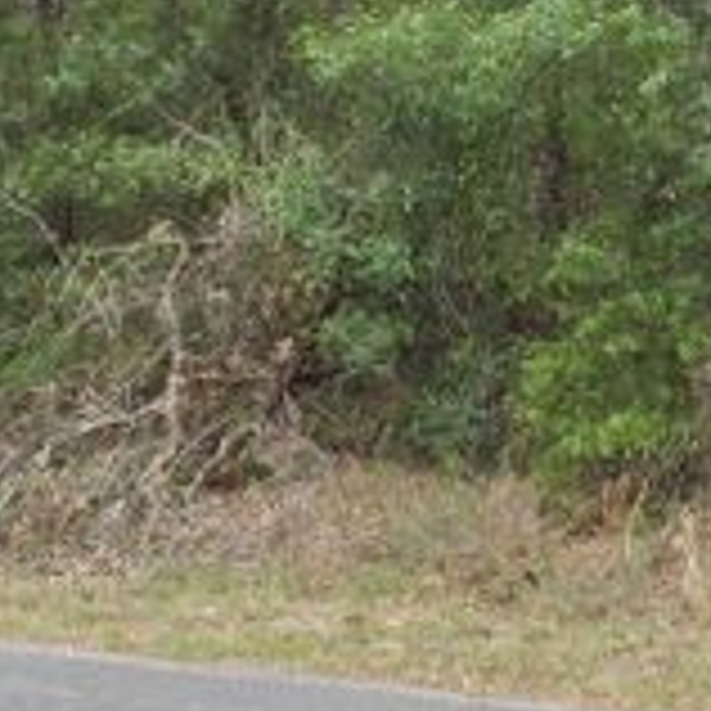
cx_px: 648
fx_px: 2533
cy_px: 97
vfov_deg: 15.8
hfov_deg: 15.8
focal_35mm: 109
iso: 80
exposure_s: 1/100
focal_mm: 6.9
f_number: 3.9
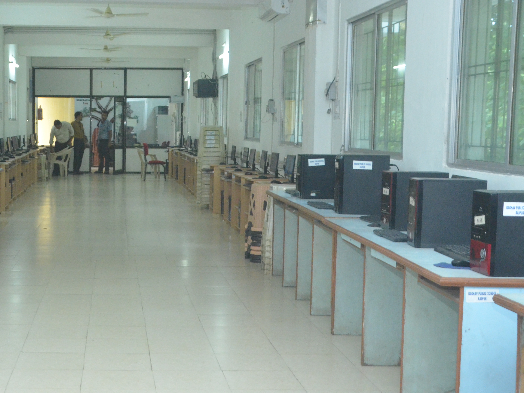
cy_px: 194
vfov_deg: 24.0
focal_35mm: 61
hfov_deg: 30.9
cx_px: 109
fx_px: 923
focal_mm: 24
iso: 3200
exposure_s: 1/125
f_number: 5
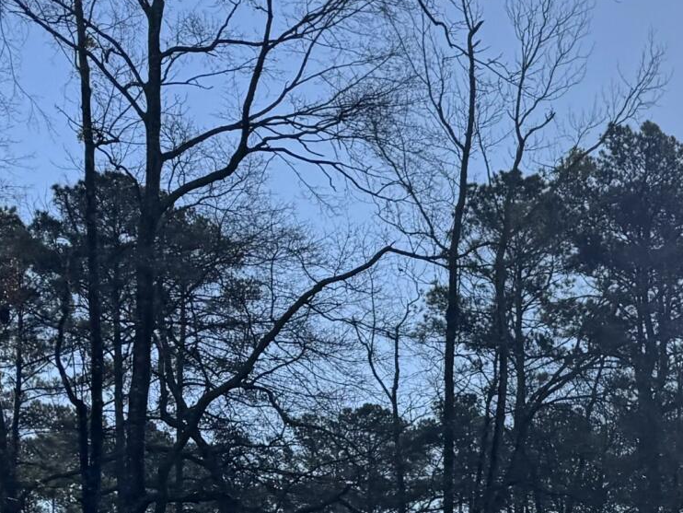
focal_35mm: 97
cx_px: 1217
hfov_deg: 16.9
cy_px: 760
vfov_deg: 14.3
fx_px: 1915
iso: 80
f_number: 1.78
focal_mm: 6.76
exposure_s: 1/9009
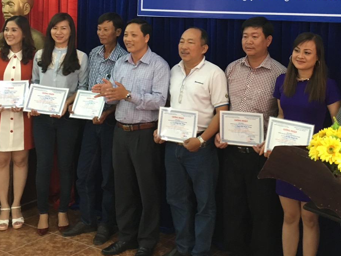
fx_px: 502
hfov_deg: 37.1
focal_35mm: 51
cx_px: 224
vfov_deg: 27.7
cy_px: 35
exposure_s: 1/33
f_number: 2.2
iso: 125
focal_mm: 4.15
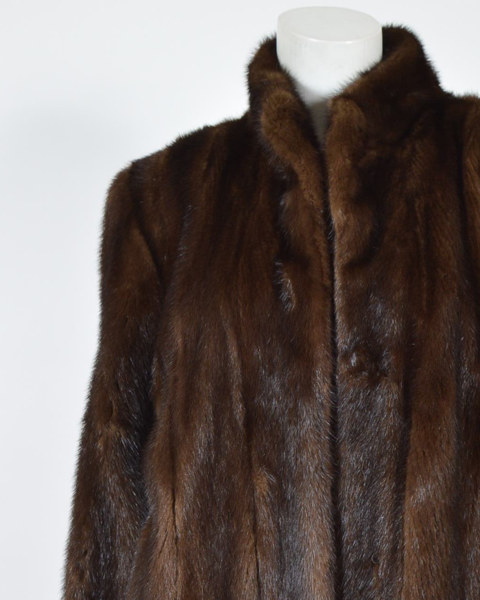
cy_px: 684
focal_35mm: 158
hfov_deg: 9.8
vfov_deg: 12.0
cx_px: 342
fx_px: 2806
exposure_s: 1/80
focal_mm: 48
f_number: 6.3
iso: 200
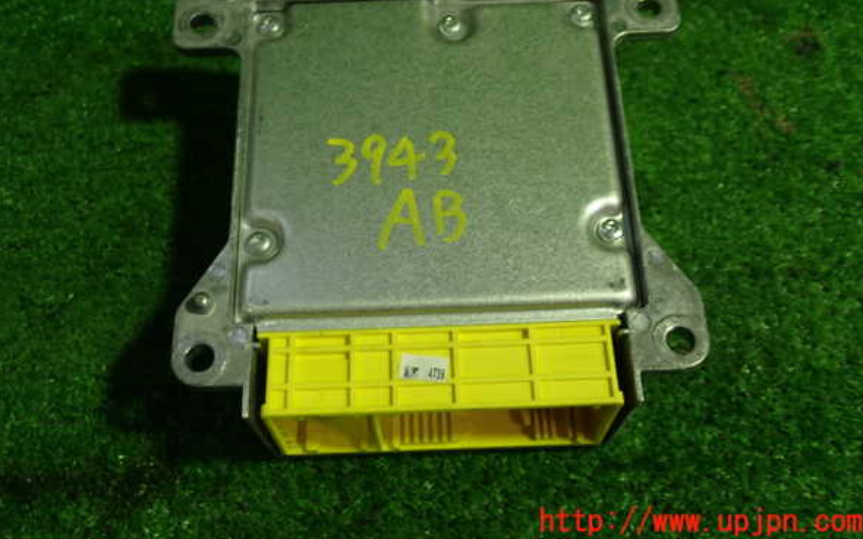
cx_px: 431
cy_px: 211
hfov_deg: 48.2
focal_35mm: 41
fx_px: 964
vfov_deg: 31.1
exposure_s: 1/60
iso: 200
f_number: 2.7
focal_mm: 6.83
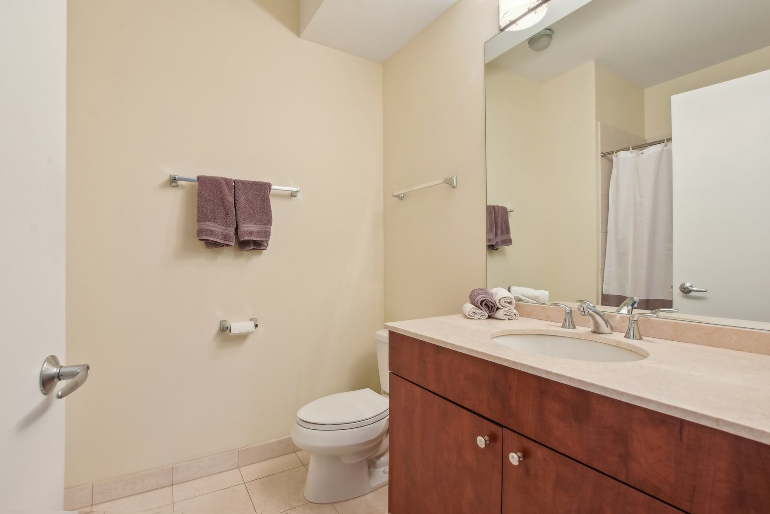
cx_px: 385
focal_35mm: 15
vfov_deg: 77.3
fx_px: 321
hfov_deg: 100.4
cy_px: 257
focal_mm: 10
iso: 400
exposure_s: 1/40
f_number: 8
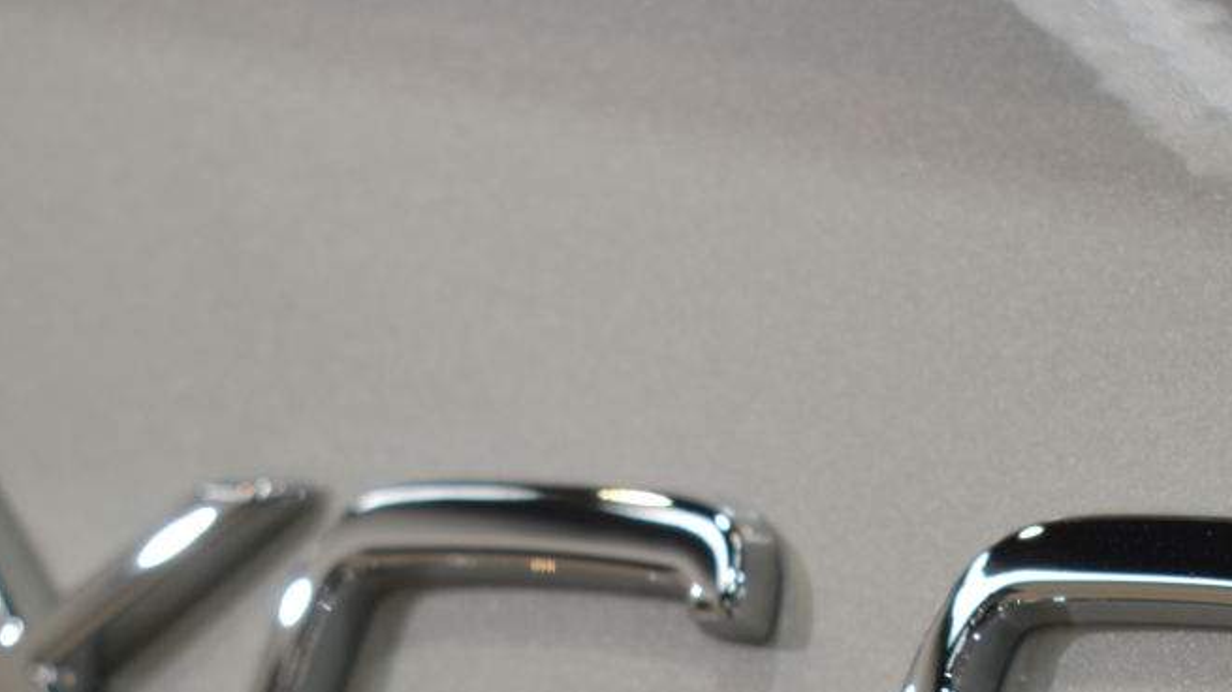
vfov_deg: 8.3
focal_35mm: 144
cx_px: 912
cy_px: 833
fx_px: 4703
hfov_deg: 14.9
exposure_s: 1/125
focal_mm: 40
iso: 360
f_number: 4.8
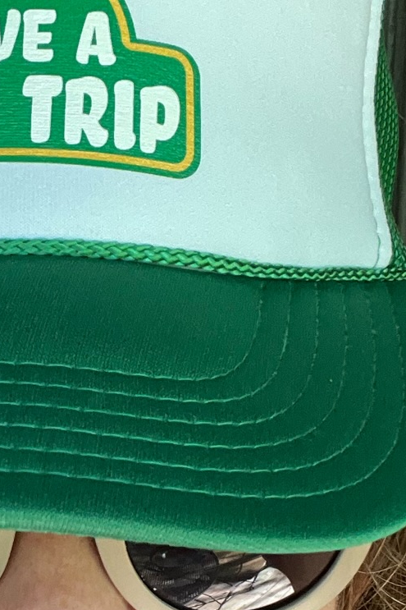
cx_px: -21
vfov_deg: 23.4
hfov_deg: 15.5
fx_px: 1455
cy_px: 473
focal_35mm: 86
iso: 200
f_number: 2.2
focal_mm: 2.71
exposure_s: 1/60
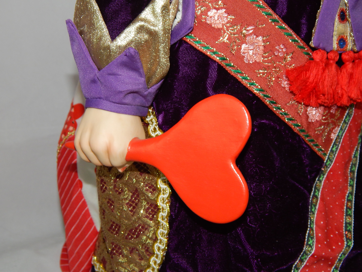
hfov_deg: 38.9
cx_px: 181
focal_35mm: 49
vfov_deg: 29.7
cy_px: 136
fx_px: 512
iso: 200
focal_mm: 8.6
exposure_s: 1/30
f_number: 7.4
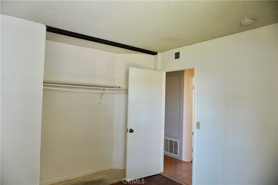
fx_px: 185
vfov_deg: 53.1
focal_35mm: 24
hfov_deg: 73.7
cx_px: 139
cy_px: 92
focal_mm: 16
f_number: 4.5
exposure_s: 1/160
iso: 1000
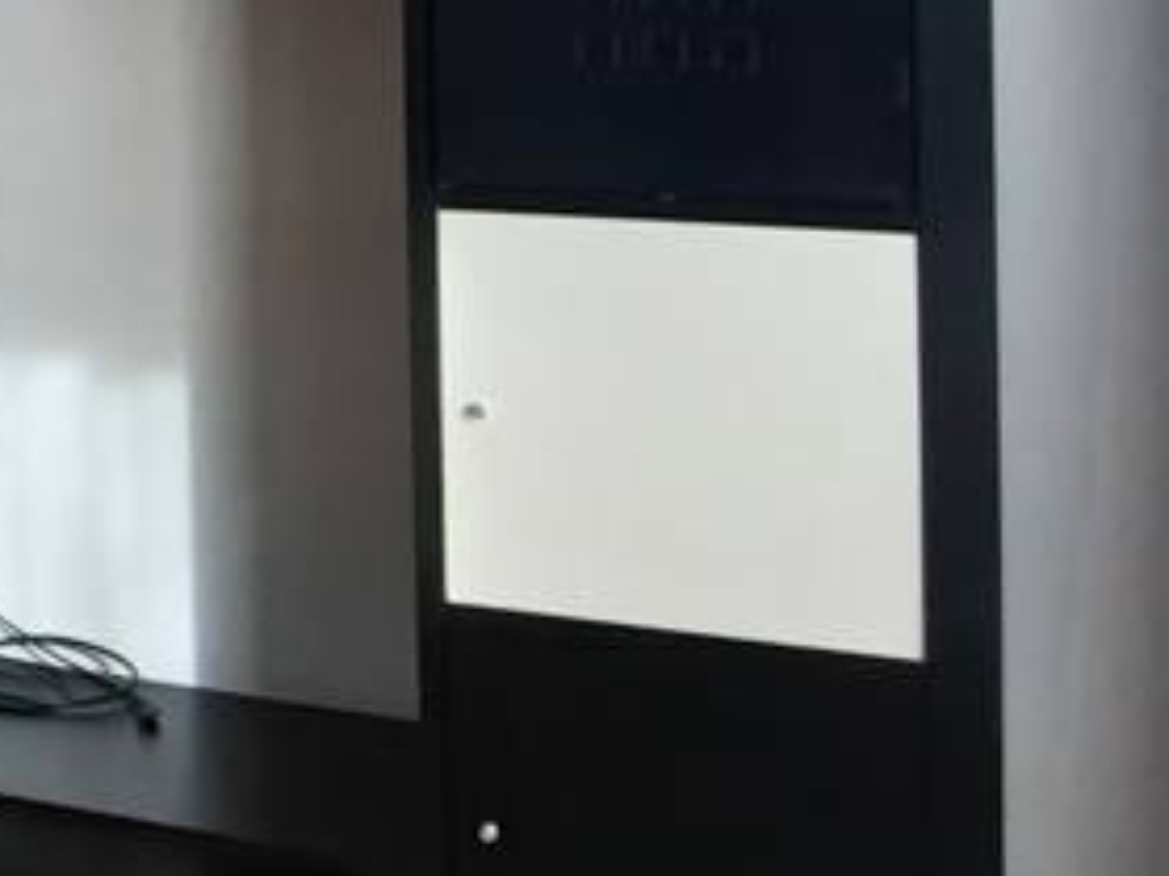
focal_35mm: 70
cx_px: -842
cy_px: -107
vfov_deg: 20.0
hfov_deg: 20.8
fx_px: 2363
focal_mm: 1.74
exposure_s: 1/50
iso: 50
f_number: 2.2
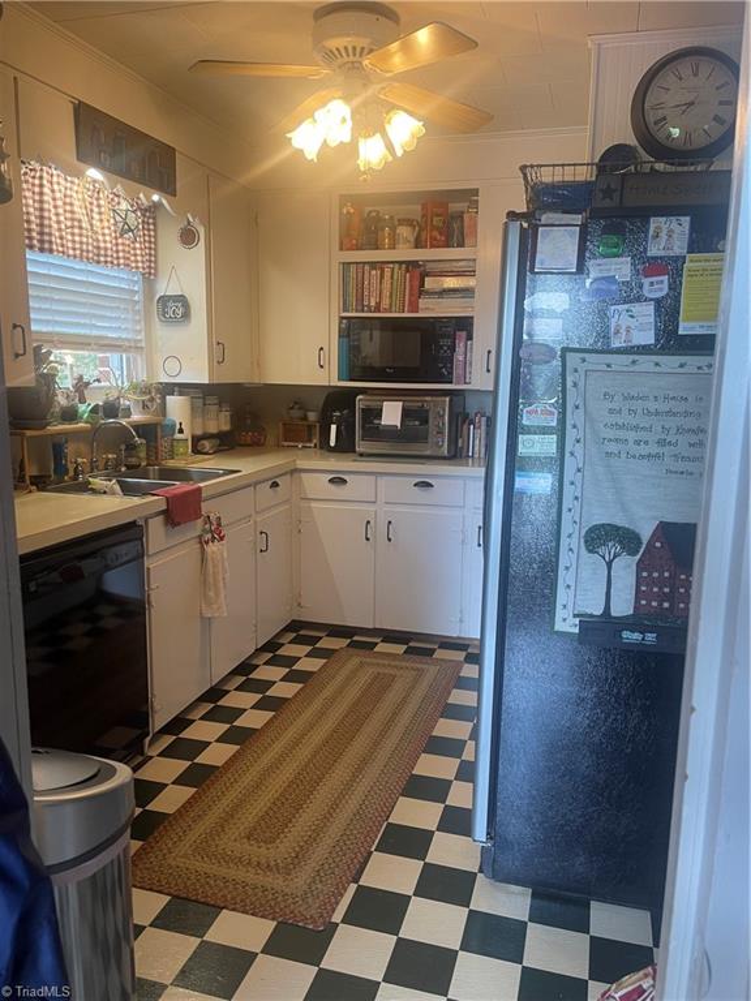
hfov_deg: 54.9
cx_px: 376
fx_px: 723
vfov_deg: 69.4
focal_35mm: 25
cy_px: 500
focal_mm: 5.1
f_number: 1.6
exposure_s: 1/60
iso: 100
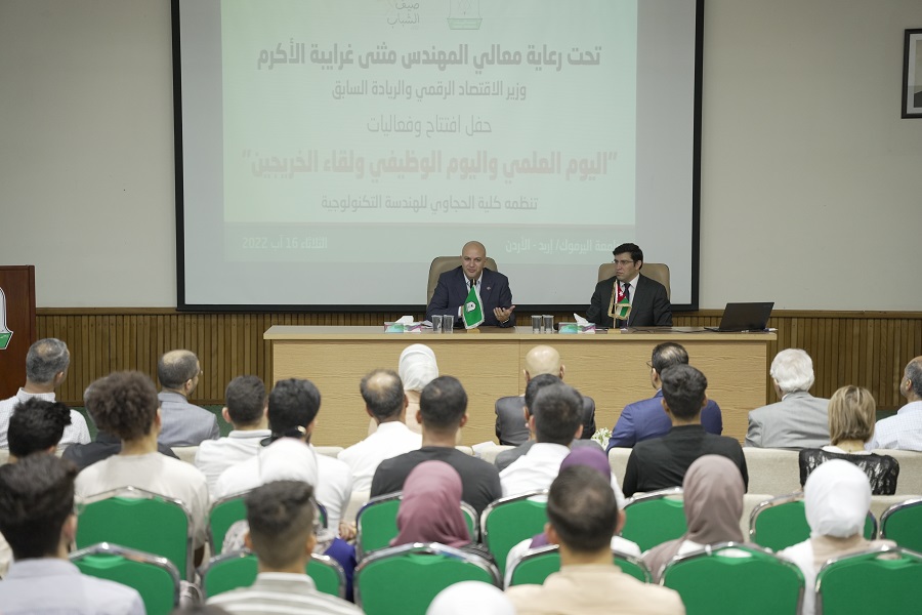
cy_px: 308
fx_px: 1793
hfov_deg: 28.8
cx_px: 461
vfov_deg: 19.5
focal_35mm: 70
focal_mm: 70
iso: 2000
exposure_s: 1/160
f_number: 2.8
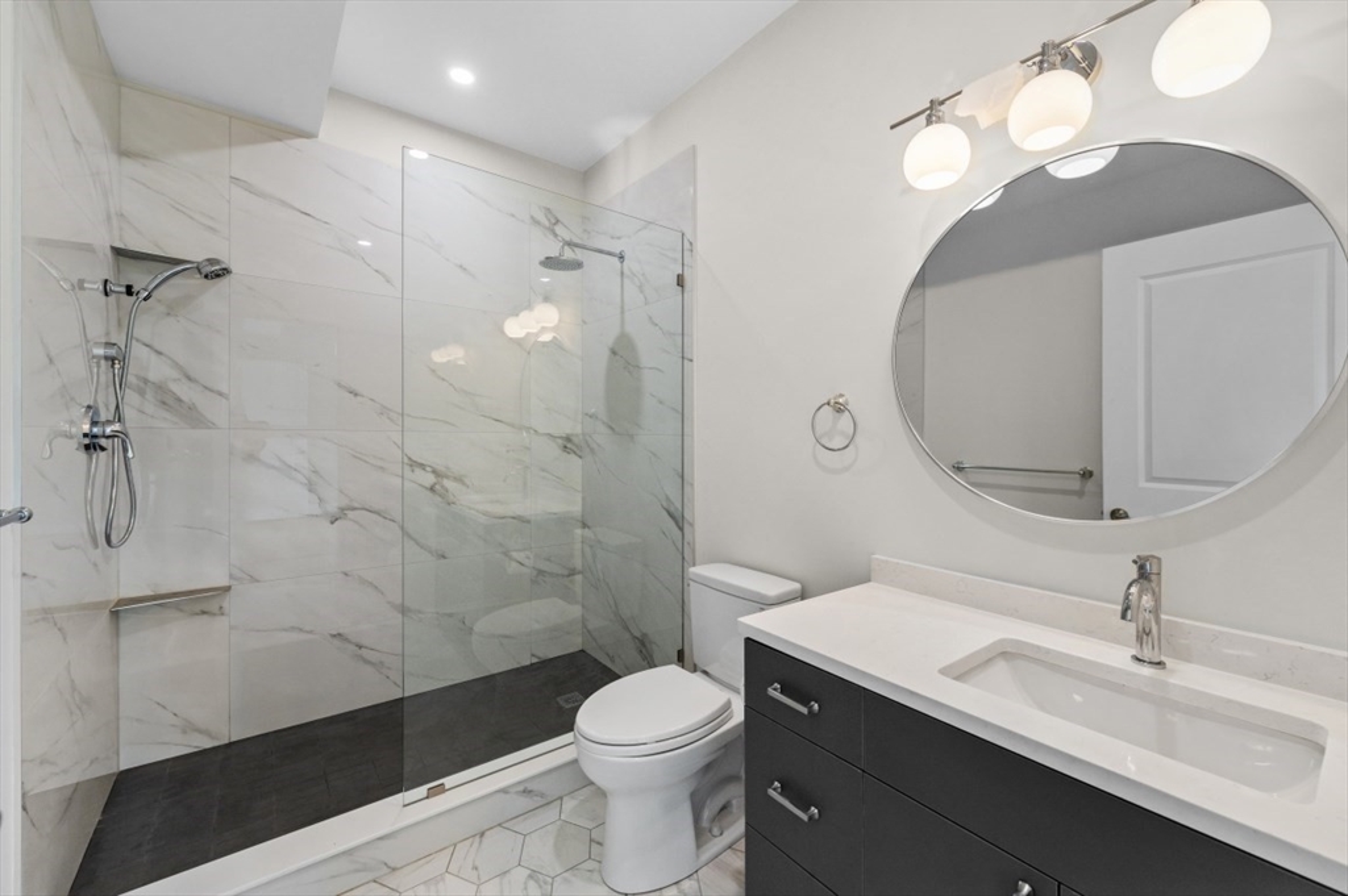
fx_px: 524
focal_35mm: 14
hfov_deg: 104.3
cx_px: 674
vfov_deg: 81.1
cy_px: 448
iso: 400
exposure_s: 1/200
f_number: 5.6
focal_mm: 14
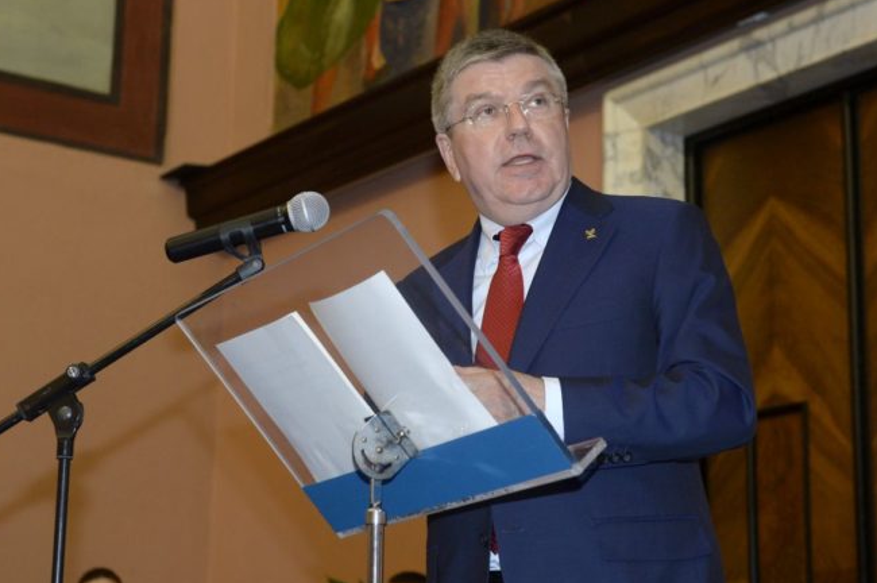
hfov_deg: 27.0
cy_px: 296
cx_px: 413
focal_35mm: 75
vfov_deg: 18.1
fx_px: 1825
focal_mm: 70
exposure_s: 1/160
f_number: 5
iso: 2000
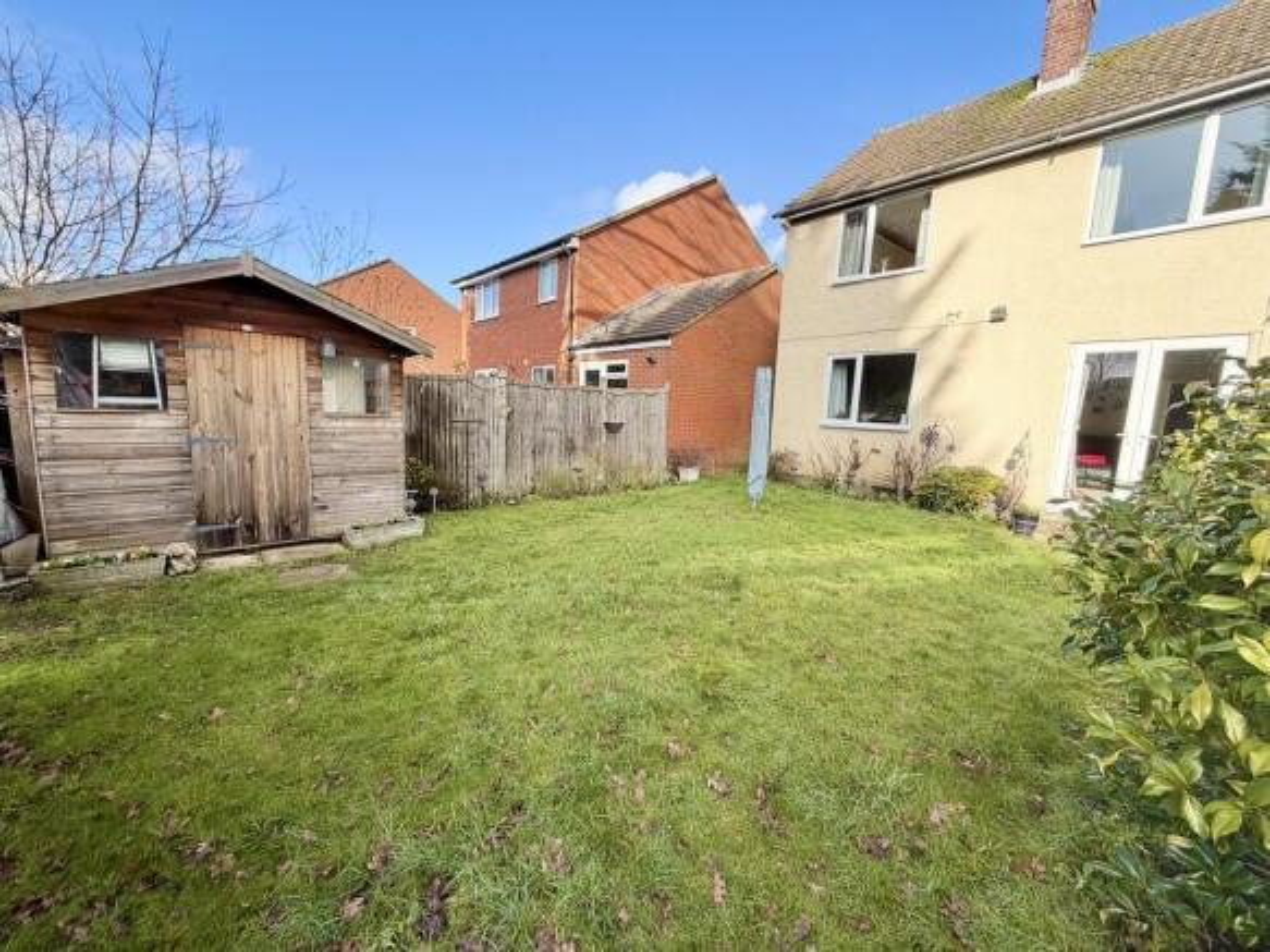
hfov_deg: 102.1
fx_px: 514
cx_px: 635
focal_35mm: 14
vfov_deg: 85.7
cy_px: 476
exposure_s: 1/585
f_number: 2.2
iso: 40
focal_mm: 2.22
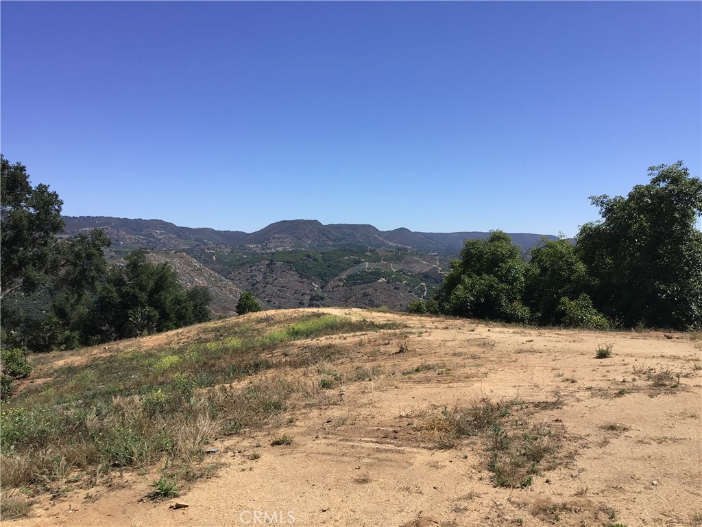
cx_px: 351
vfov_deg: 45.4
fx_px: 629
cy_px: 264
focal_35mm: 31
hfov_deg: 58.4
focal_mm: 3.3
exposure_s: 1/1359
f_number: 2.4
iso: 25
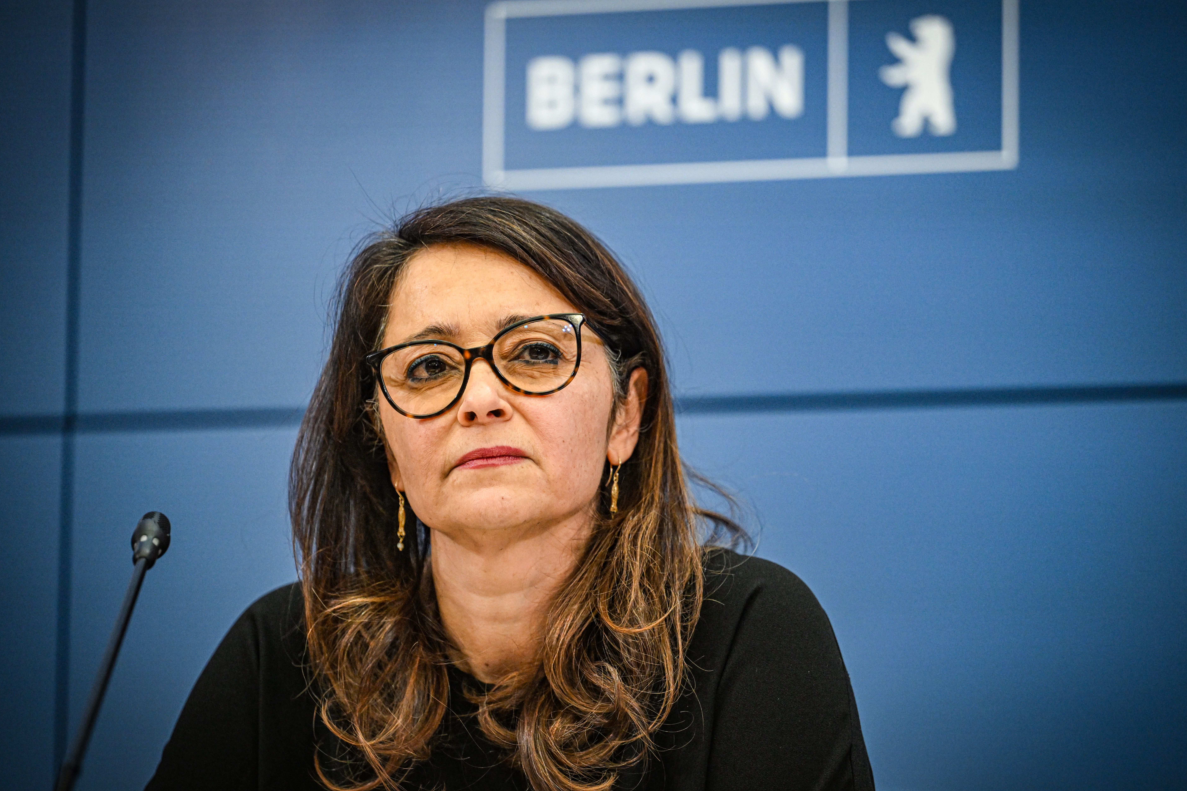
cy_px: 417
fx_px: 5770
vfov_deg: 7.8
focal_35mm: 175
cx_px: 627
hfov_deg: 11.7
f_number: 2.8
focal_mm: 160
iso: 2500
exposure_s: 1/500
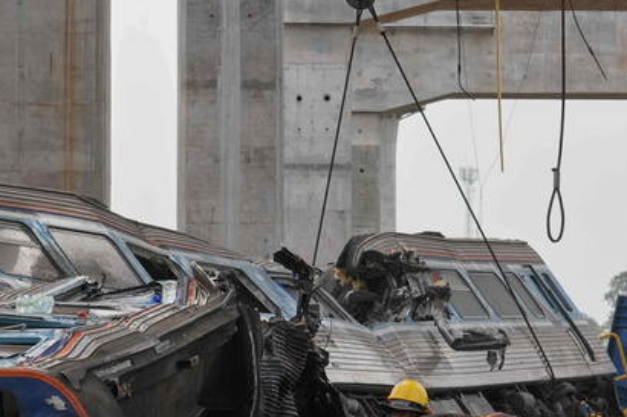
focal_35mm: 200
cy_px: 270
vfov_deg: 6.9
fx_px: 3482
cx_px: 148
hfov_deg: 10.3
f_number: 5.6
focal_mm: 80
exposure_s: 1/800
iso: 800
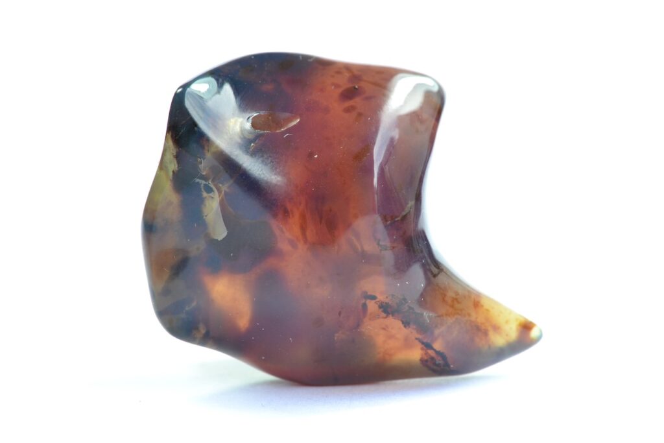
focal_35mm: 128
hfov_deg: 16.1
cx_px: 332
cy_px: 222
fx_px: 2352
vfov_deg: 10.8
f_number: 11
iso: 100
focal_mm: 85
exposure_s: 1/5
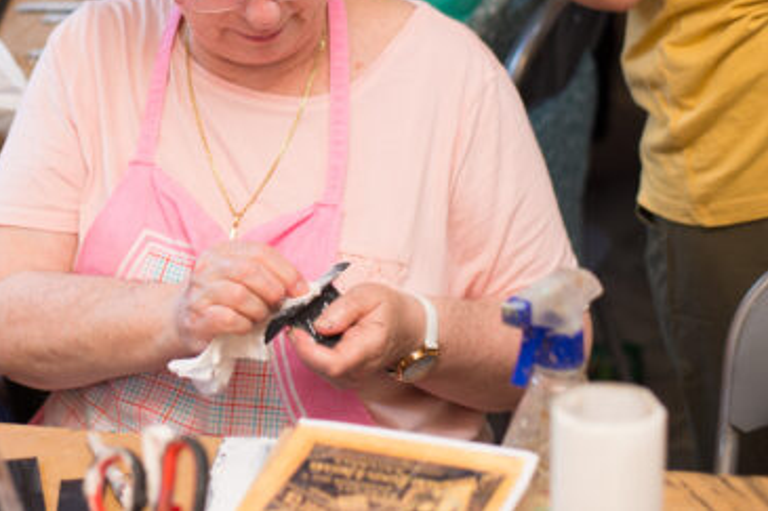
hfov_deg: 20.8
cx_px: 74
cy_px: 22
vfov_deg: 14.1
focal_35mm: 96
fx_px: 2047
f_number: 2.8
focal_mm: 50
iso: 200
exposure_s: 1/160
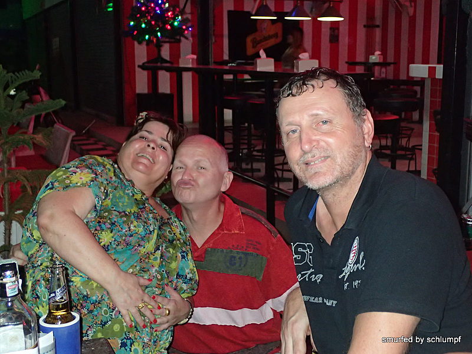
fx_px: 627
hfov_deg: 41.2
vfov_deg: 31.5
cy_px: 177
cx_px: 236
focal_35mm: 46
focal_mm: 8.41
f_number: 3.1
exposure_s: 1/50
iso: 800
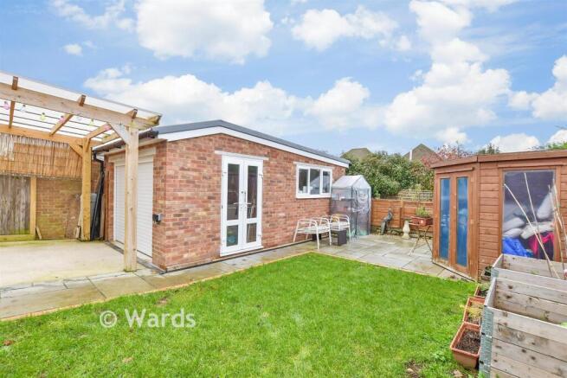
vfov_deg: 77.4
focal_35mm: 15
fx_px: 236
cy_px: 189
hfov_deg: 100.4
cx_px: 284
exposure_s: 1/125
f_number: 8
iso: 320
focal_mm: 10
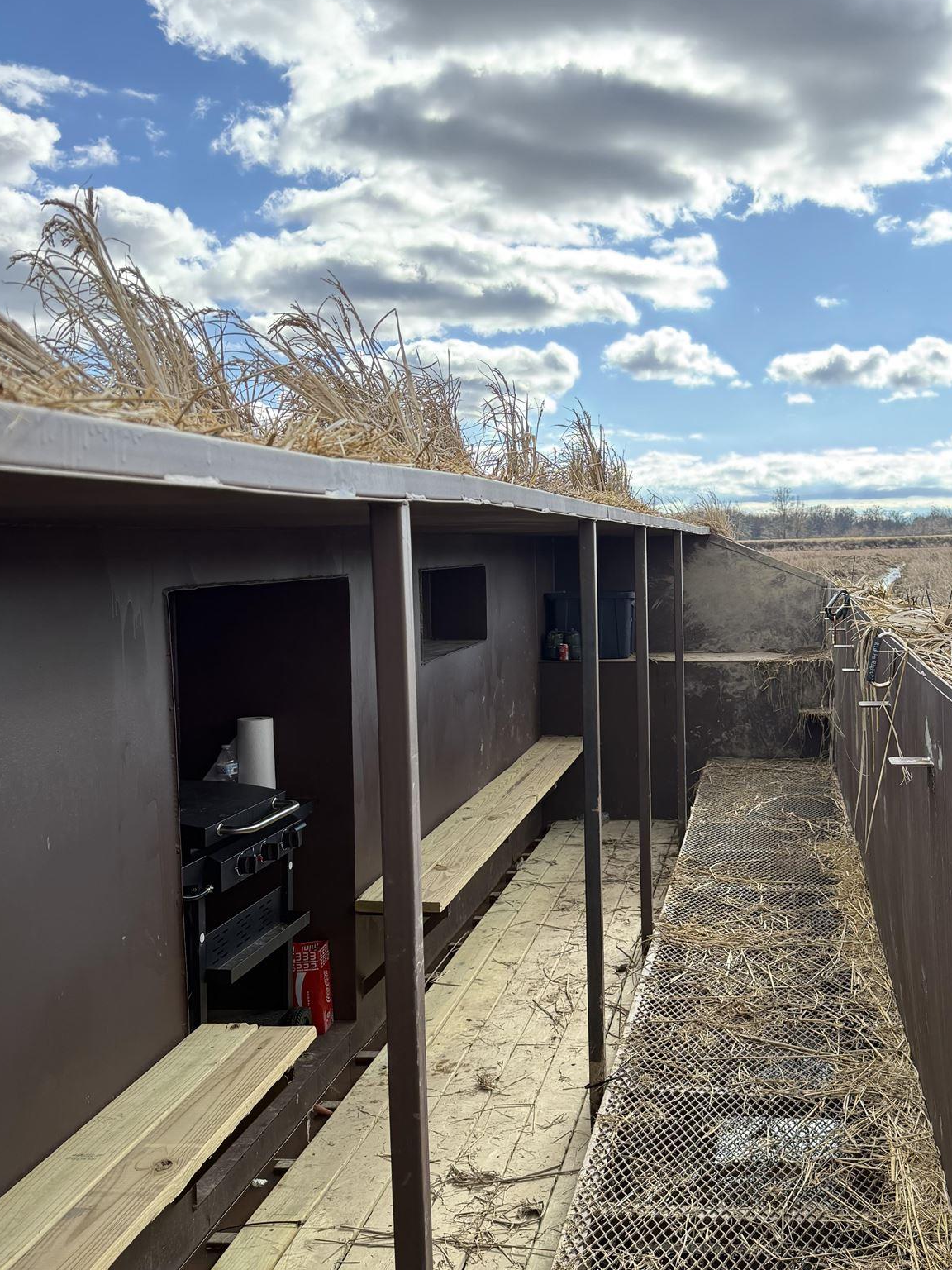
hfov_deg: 38.8
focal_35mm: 36
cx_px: 697
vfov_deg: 51.4
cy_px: 636
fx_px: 1320
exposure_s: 1/1005
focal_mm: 6.76
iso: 100
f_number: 1.78
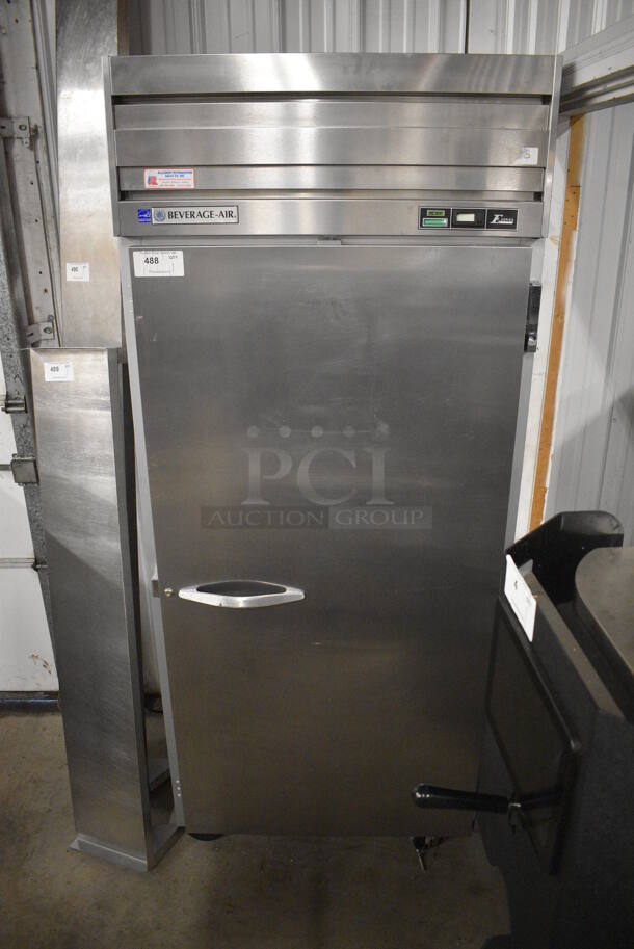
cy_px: 474
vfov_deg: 67.3
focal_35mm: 27
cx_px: 317
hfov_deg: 48.0
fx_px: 712
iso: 4500
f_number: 3.5
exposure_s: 1/125
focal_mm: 18
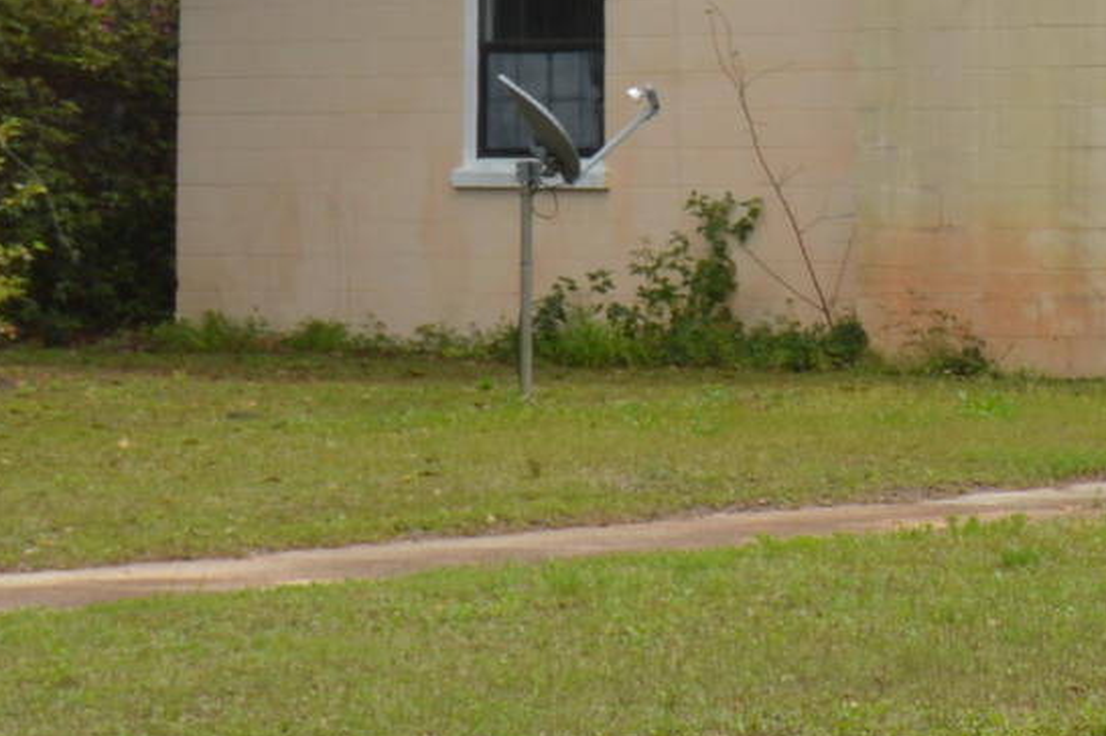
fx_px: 5827
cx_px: 2512
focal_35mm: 190
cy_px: -266
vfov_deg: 7.1
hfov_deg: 9.8
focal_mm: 23
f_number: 9
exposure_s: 1/200
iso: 100
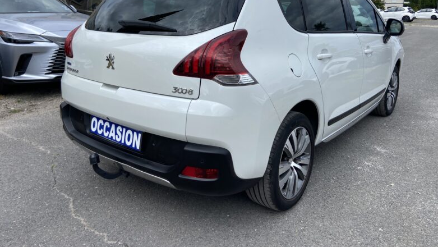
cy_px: 81
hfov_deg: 66.0
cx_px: 224
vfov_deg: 39.7
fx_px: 337
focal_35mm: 29
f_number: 1.8
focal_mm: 4.25
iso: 32
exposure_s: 1/2625
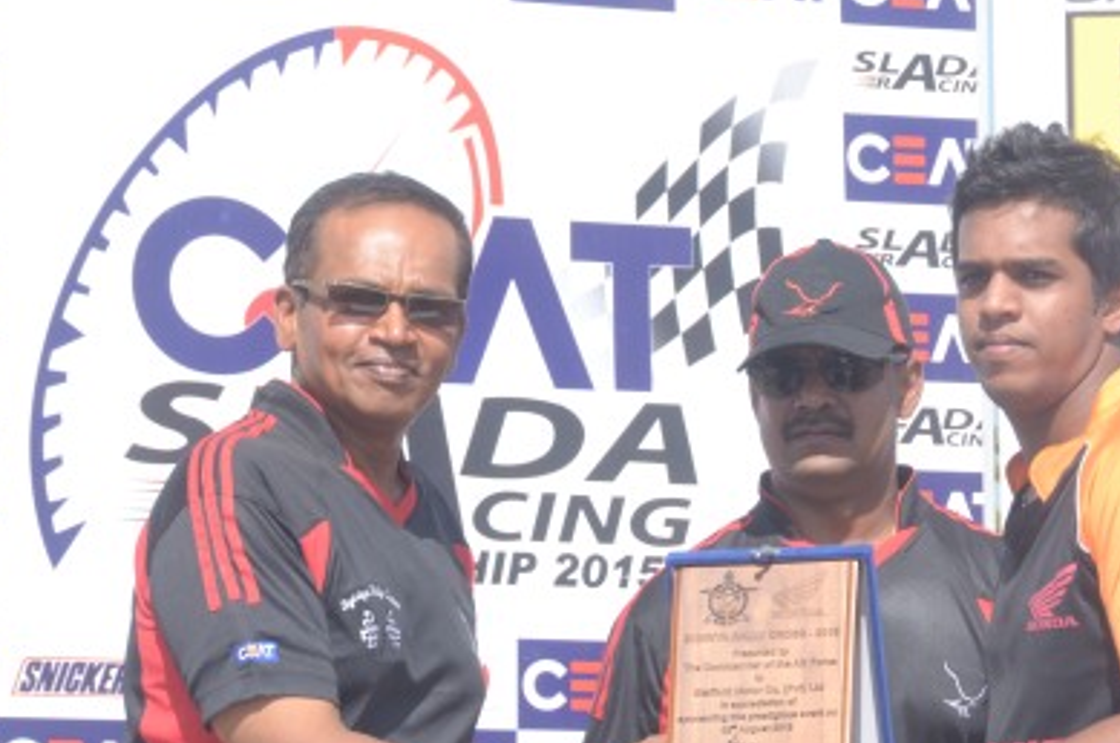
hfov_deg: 9.9
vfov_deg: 6.6
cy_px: 456
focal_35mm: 208
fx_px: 6460
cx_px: 780
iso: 320
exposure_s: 1/200
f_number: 13
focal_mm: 90
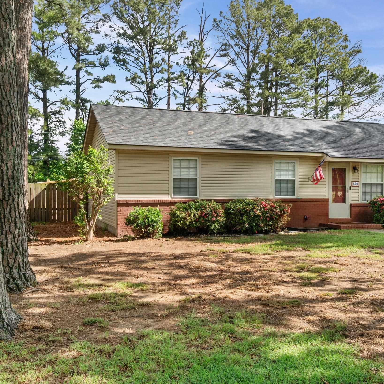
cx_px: 218
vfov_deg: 47.2
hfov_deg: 47.1
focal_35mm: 35
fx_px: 439
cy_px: 189
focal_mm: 18
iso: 250
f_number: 9
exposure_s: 1/200
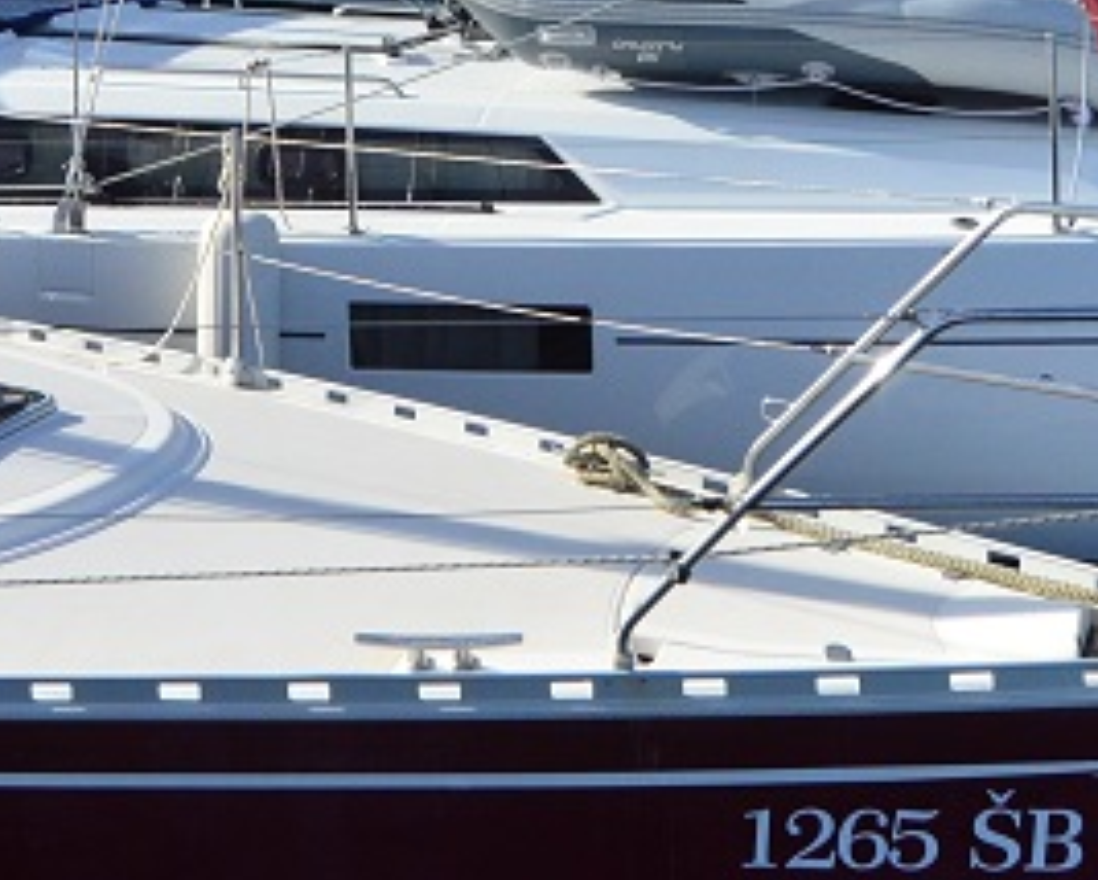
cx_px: 339
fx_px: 2049
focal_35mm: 63
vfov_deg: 22.6
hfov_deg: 29.7
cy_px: -125
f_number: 4.5
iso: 800
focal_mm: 12
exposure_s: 1/8000
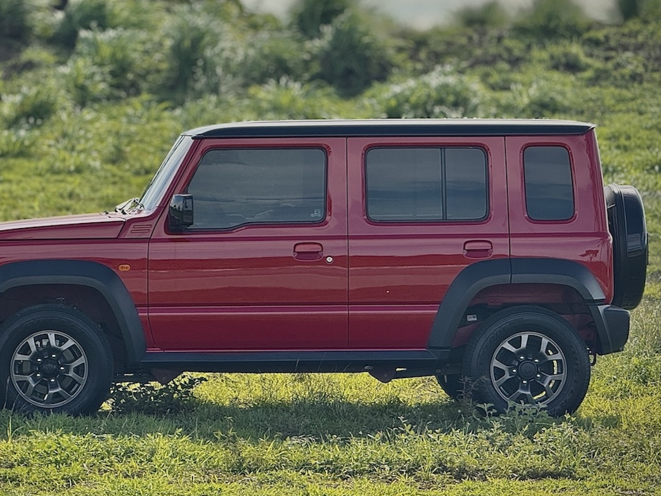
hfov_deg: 14.3
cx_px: 297
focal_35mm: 138
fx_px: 2636
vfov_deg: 10.8
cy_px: 220
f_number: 2.8
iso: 50
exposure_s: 1/736
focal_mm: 15.66
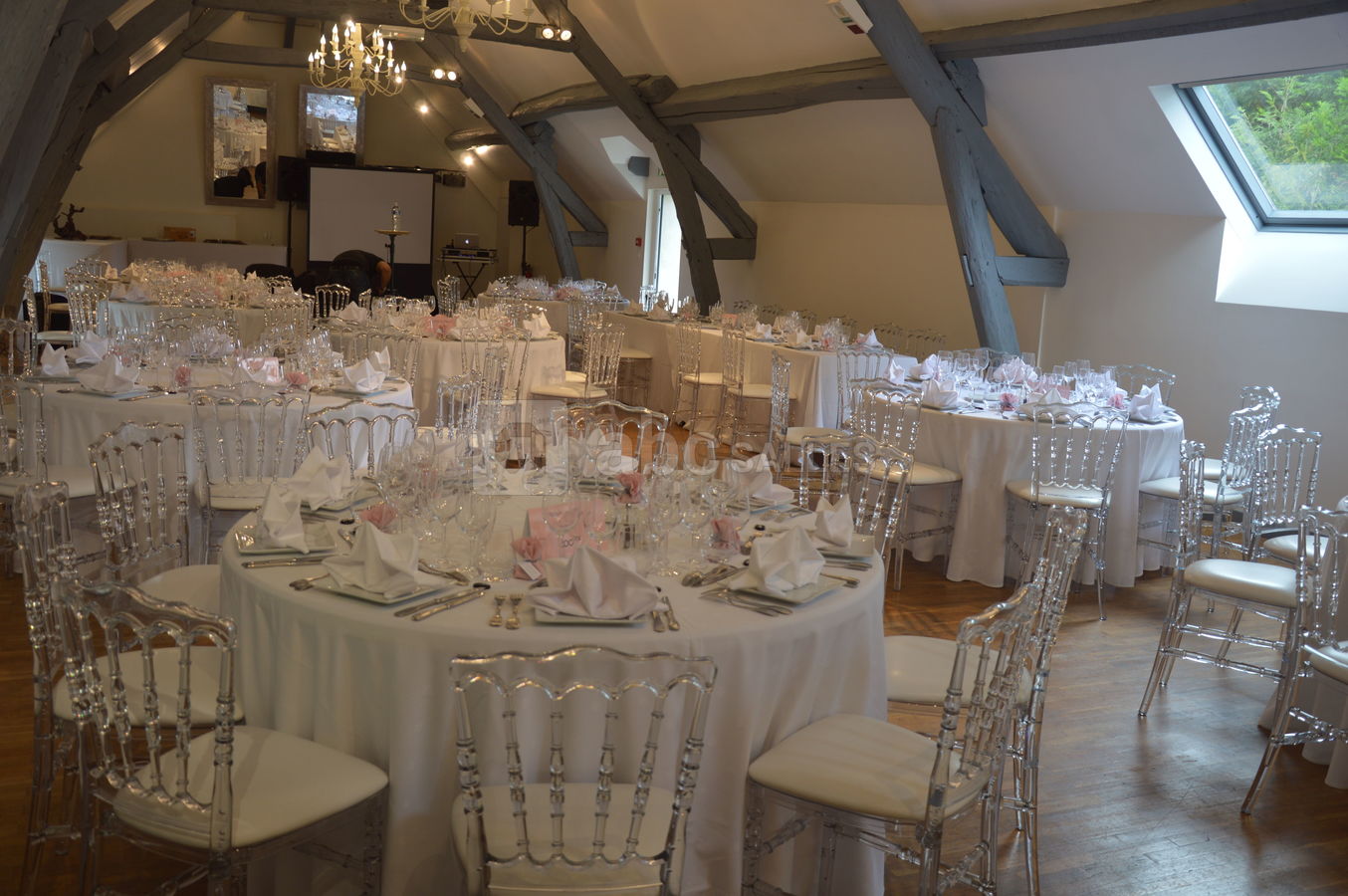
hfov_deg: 57.3
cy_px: 448
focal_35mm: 33
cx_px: 674
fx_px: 1234
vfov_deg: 39.9
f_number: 3.8
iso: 125
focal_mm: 22
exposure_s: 1/30
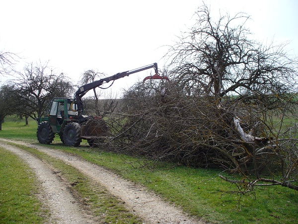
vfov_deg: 38.7
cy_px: 112
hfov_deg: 50.1
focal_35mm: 37
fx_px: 319
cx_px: 149
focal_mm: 6.1
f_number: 5.6
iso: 64
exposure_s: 1/160
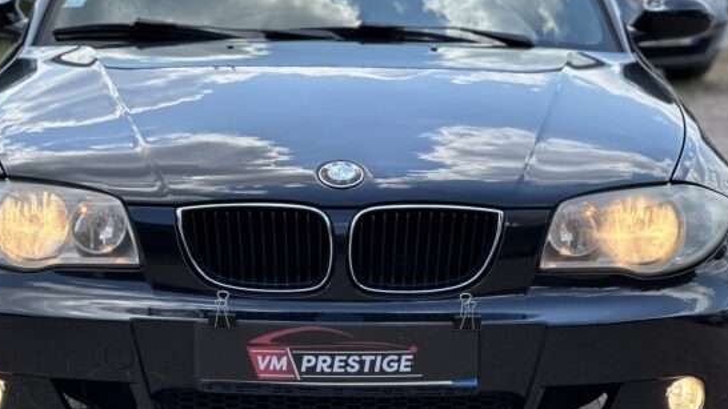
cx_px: 321
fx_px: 2374
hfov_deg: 17.4
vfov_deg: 9.9
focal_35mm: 123
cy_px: 196
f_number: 2.8
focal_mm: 9
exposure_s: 1/332
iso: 32
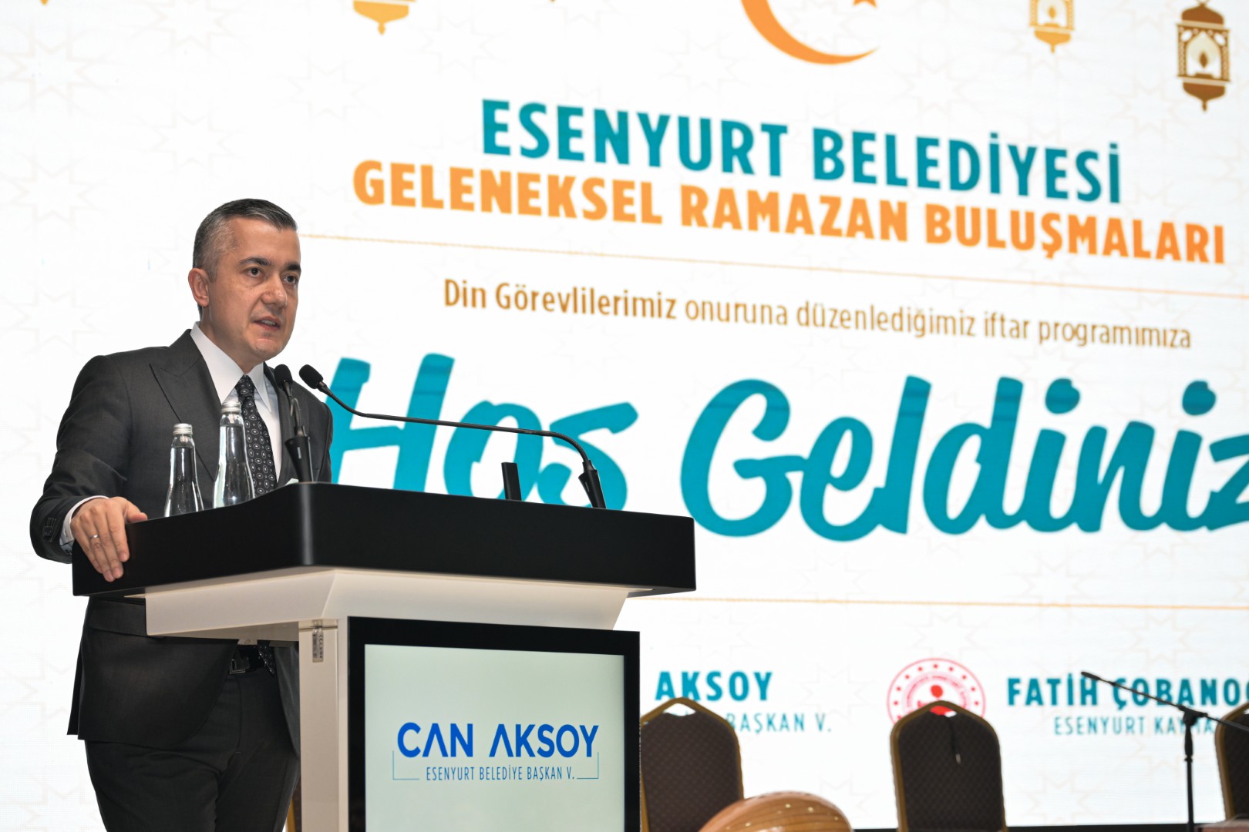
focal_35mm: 45
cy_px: 416
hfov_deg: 43.6
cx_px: 624
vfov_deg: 29.9
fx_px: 1561
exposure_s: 1/200
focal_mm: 45
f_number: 3.5
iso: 640
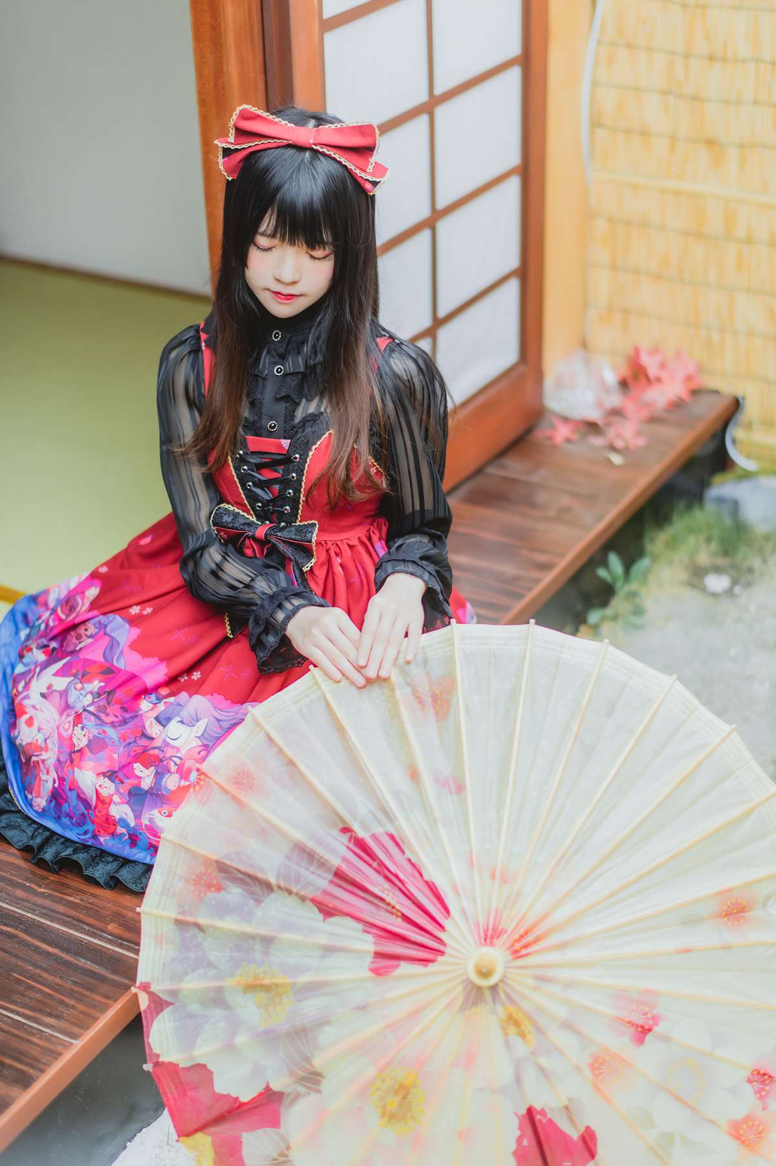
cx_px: 388
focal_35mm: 58
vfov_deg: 34.5
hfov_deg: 23.4
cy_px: 583
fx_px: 1877
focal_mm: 58
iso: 640
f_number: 1.6
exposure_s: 1/800
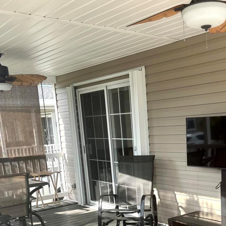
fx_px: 347
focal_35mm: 47
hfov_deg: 35.3
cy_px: 205
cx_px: 170
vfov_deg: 34.0
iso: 50
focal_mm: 5.96
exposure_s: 1/943
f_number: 1.6
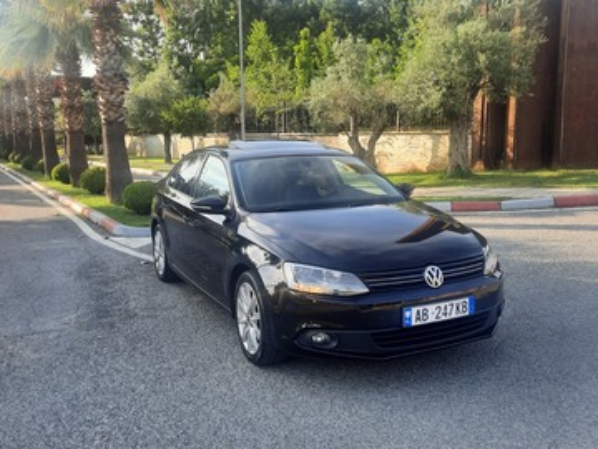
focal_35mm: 25
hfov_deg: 69.4
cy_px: 224
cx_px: 299
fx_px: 432
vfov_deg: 54.9
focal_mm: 4.6
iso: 32
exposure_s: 1/273
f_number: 2
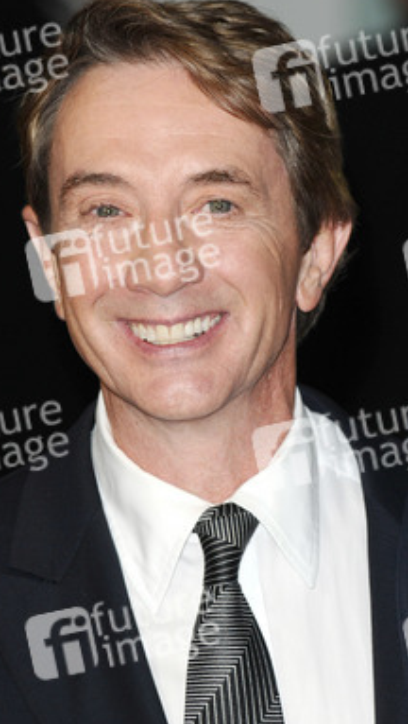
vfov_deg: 6.6
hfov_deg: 3.7
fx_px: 6296
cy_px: 352
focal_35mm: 328
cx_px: 178
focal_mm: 200
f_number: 4.5
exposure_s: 1/200
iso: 320
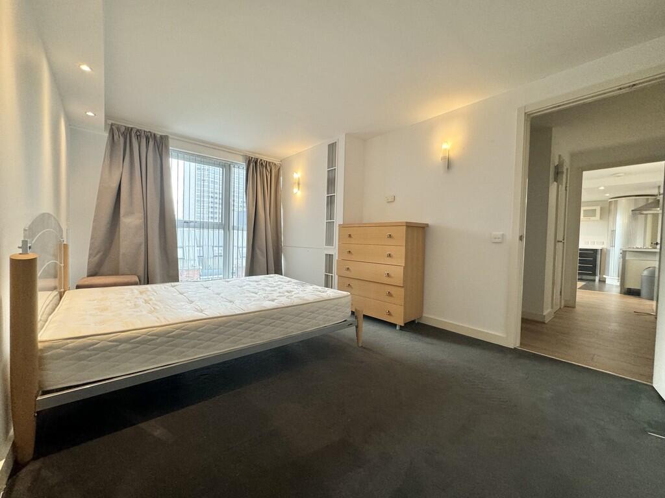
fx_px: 269
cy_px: 249
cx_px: 332
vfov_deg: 85.7
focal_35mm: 14
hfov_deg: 102.1
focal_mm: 2.22
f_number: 2.2
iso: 160
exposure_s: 1/100
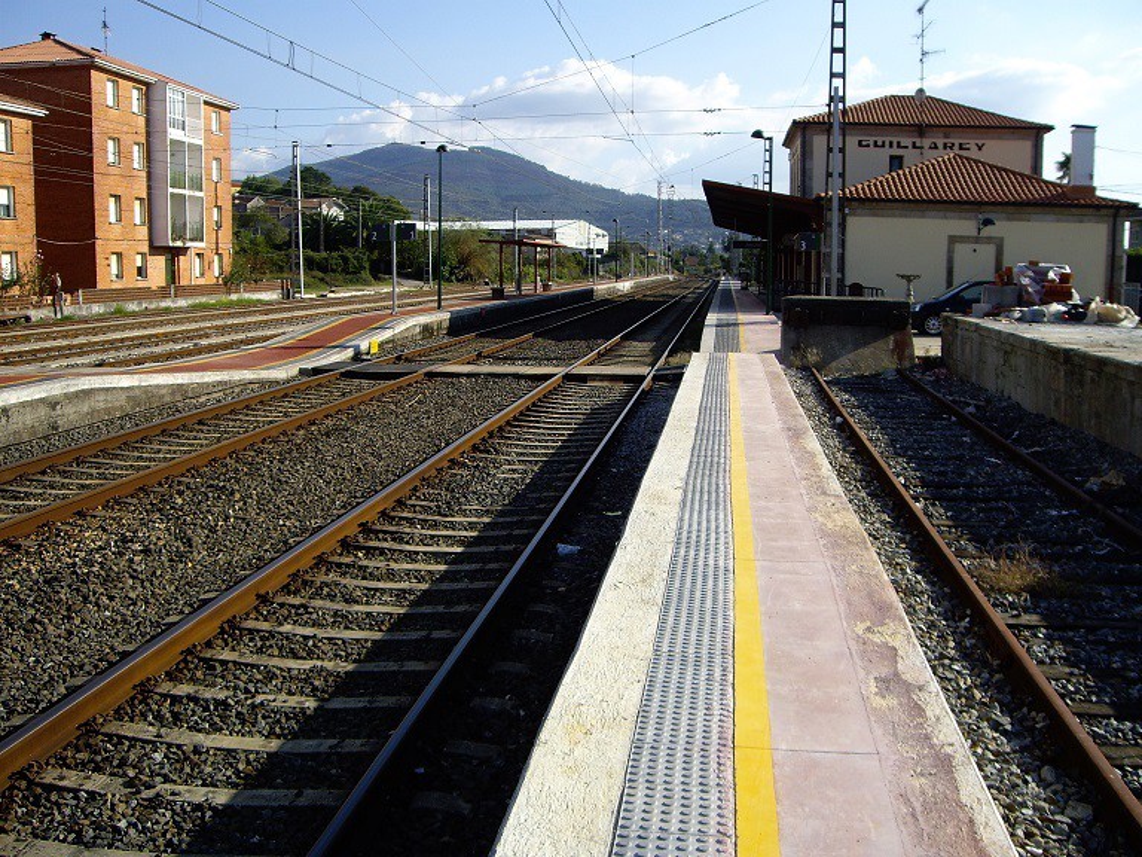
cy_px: 428
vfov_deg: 37.7
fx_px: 1254
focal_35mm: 38
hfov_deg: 49.0
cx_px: 571
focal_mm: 6.2
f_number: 4.3
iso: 50
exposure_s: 1/320
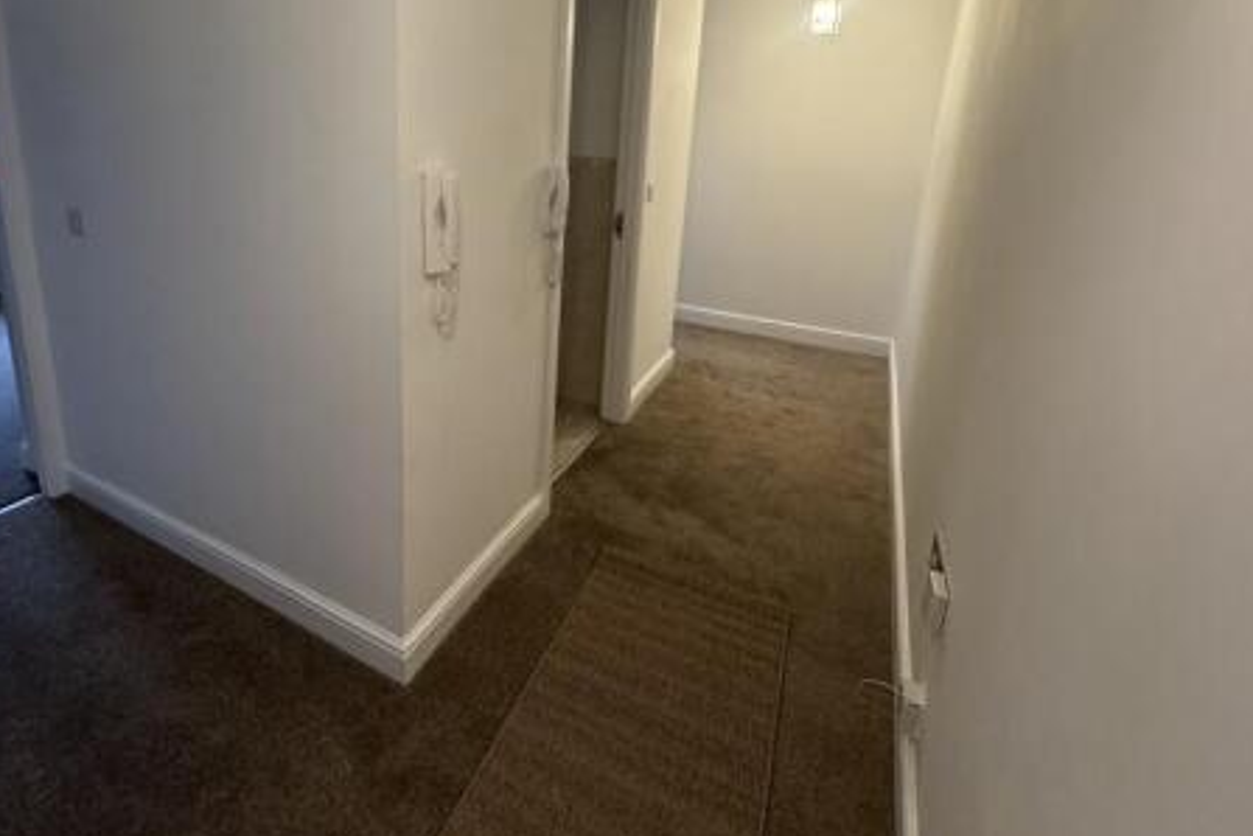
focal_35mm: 19
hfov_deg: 85.2
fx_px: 661
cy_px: 276
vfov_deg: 62.9
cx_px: 470
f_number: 2.2
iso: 320
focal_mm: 2.22
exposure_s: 1/64
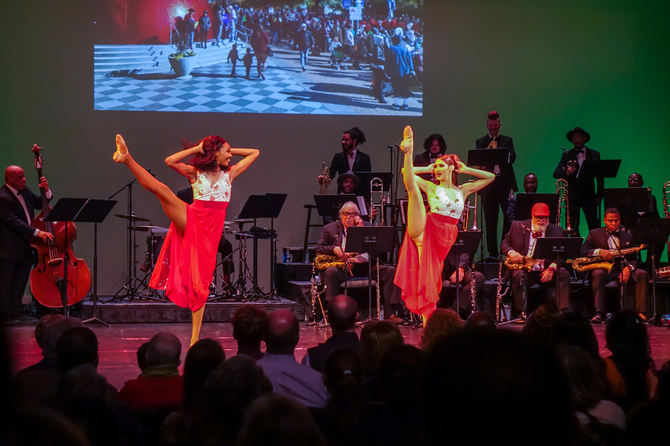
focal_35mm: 71
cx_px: 335
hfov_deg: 28.5
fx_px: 1321
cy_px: 223
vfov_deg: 19.2
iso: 1250
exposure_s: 1/80
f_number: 2.8
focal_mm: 26.18
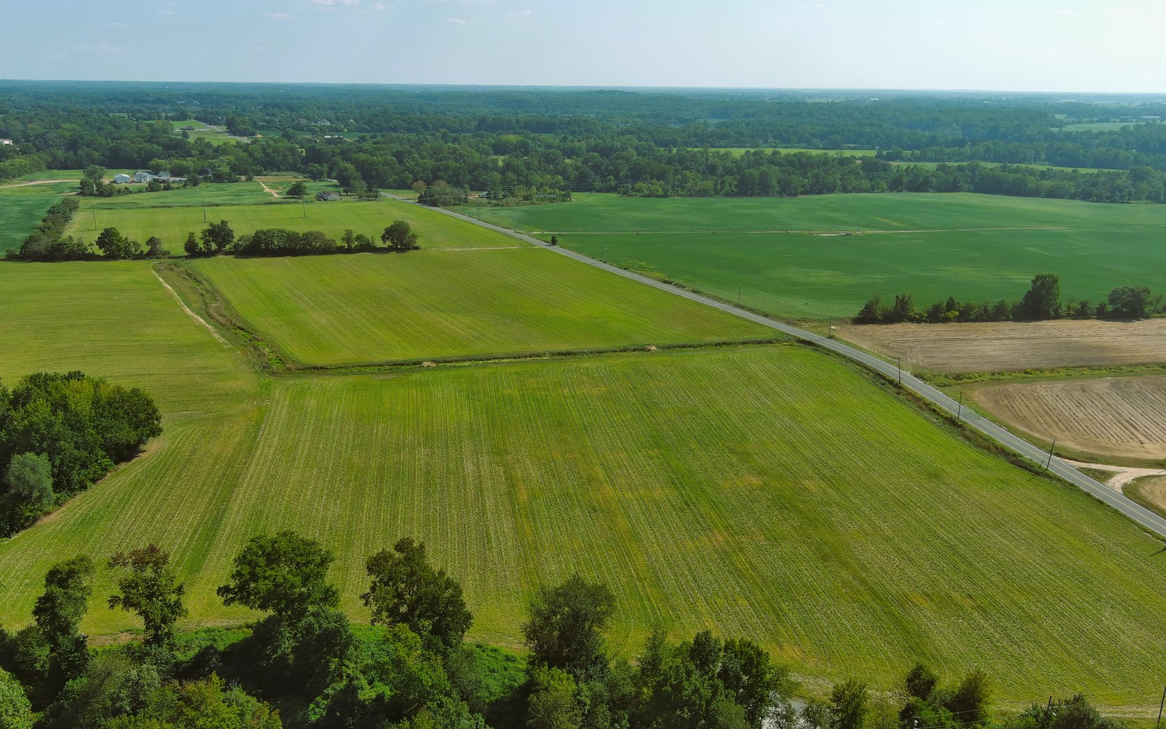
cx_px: 581
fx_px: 953
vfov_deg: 41.8
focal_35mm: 30
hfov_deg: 62.9
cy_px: 360
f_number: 2.8
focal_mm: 10.57
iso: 100
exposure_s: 1/1600
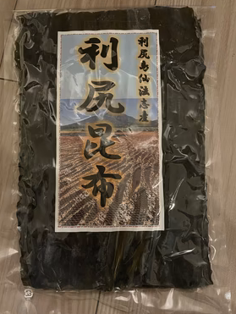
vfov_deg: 63.4
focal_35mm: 28
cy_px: 157
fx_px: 254
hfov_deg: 49.8
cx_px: 118
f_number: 1.6
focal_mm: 4.2
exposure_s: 1/25
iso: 800
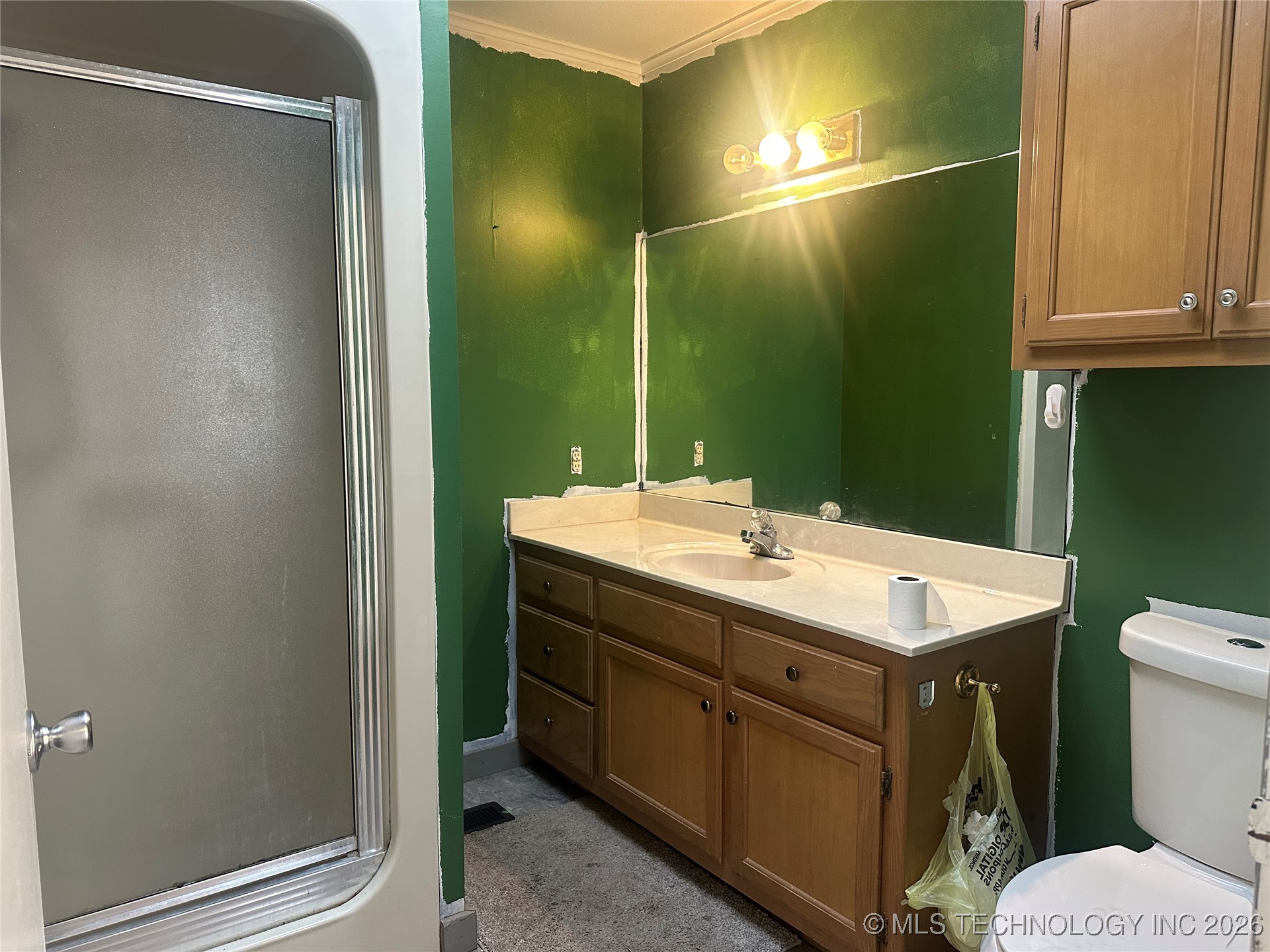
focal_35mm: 24
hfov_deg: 71.6
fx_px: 881
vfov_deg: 56.8
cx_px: 635
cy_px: 476
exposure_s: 1/60
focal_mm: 6.86
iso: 400
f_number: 1.78
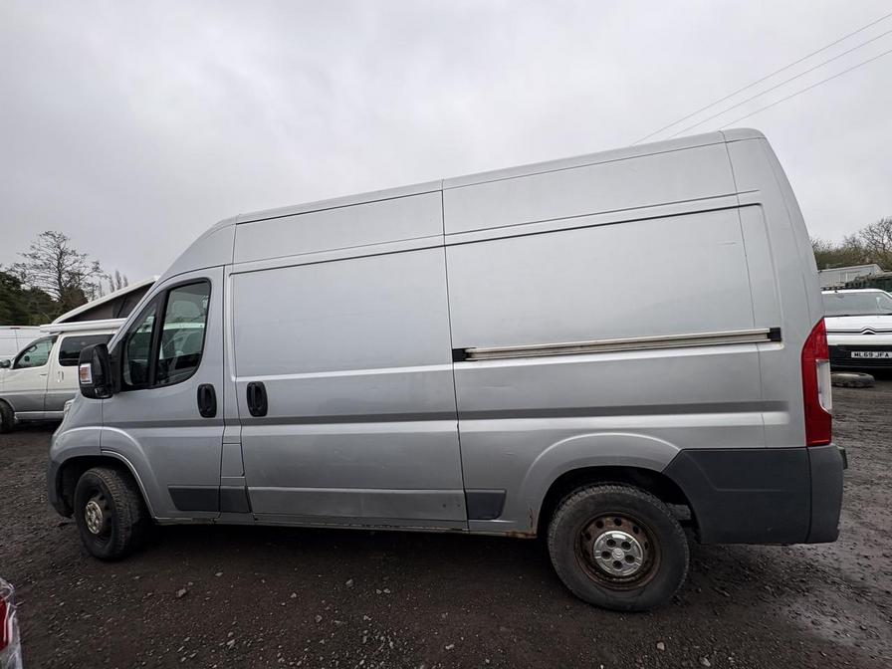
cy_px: 334
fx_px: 361
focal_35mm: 14
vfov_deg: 85.7
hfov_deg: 102.1
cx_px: 446
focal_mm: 2.22
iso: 40
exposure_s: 1/596
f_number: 2.2
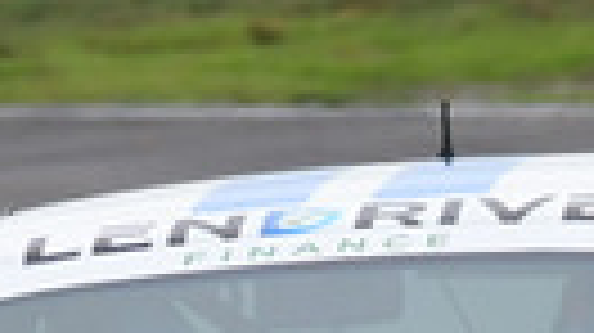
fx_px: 74880
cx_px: 238
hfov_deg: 0.5
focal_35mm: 4758
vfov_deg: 0.3
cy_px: 392
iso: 640
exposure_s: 1/640
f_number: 10
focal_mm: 500
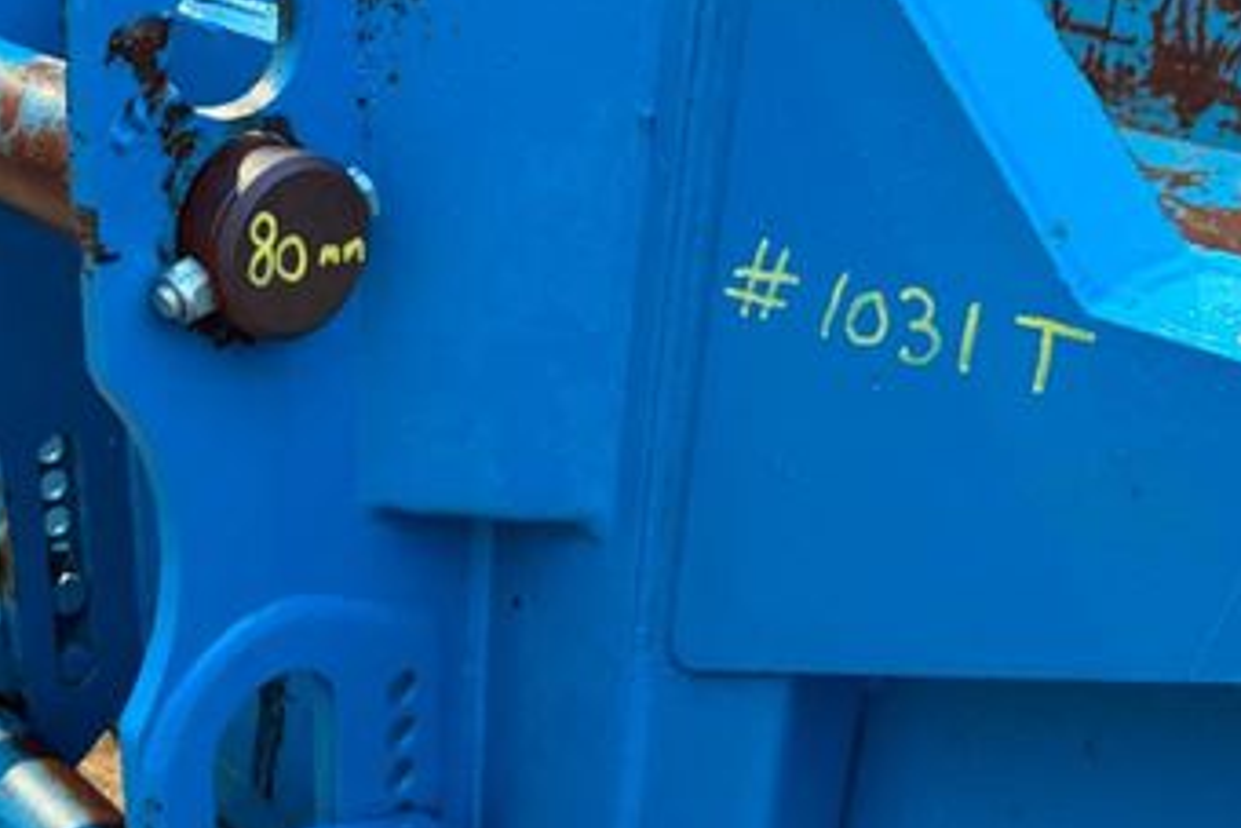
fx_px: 1517
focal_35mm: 44
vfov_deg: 30.5
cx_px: 387
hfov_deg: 43.7
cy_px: 452
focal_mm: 6.76
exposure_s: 1/33
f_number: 1.78
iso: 640
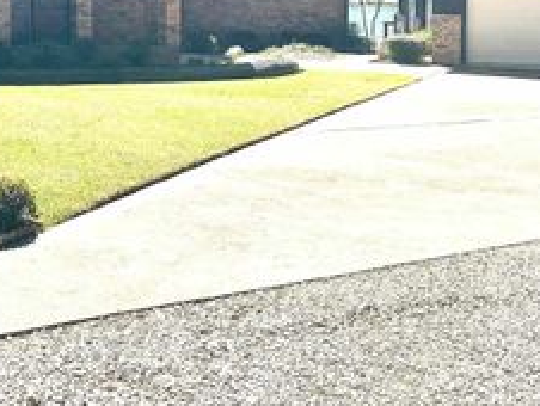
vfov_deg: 26.6
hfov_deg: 34.9
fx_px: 828
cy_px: 35
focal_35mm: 53
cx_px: 103
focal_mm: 6.86
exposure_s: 1/7042
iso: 80
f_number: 1.78
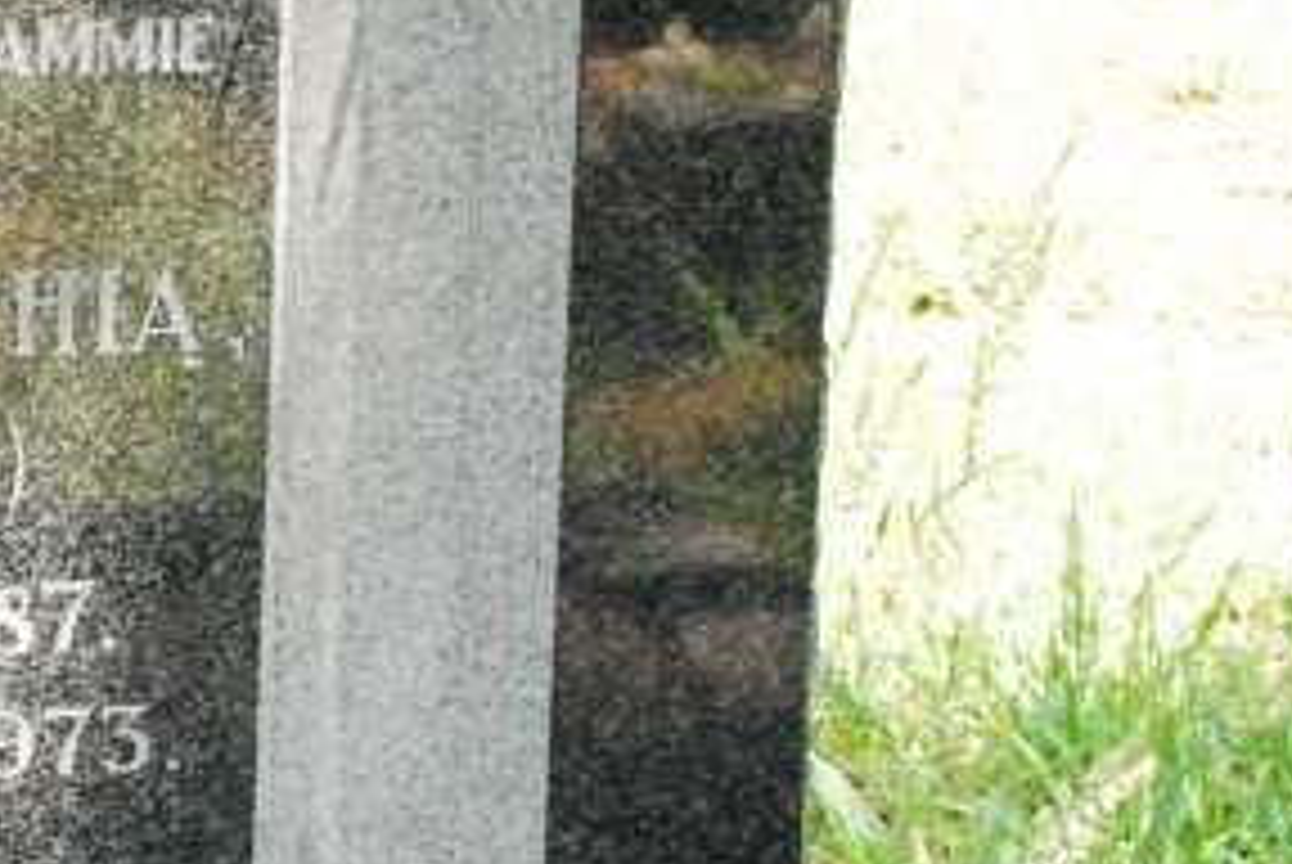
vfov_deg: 6.4
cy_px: 623
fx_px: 7688
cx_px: -662
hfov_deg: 9.3
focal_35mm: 214
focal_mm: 40
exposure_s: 1/640
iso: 1600
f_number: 5.3
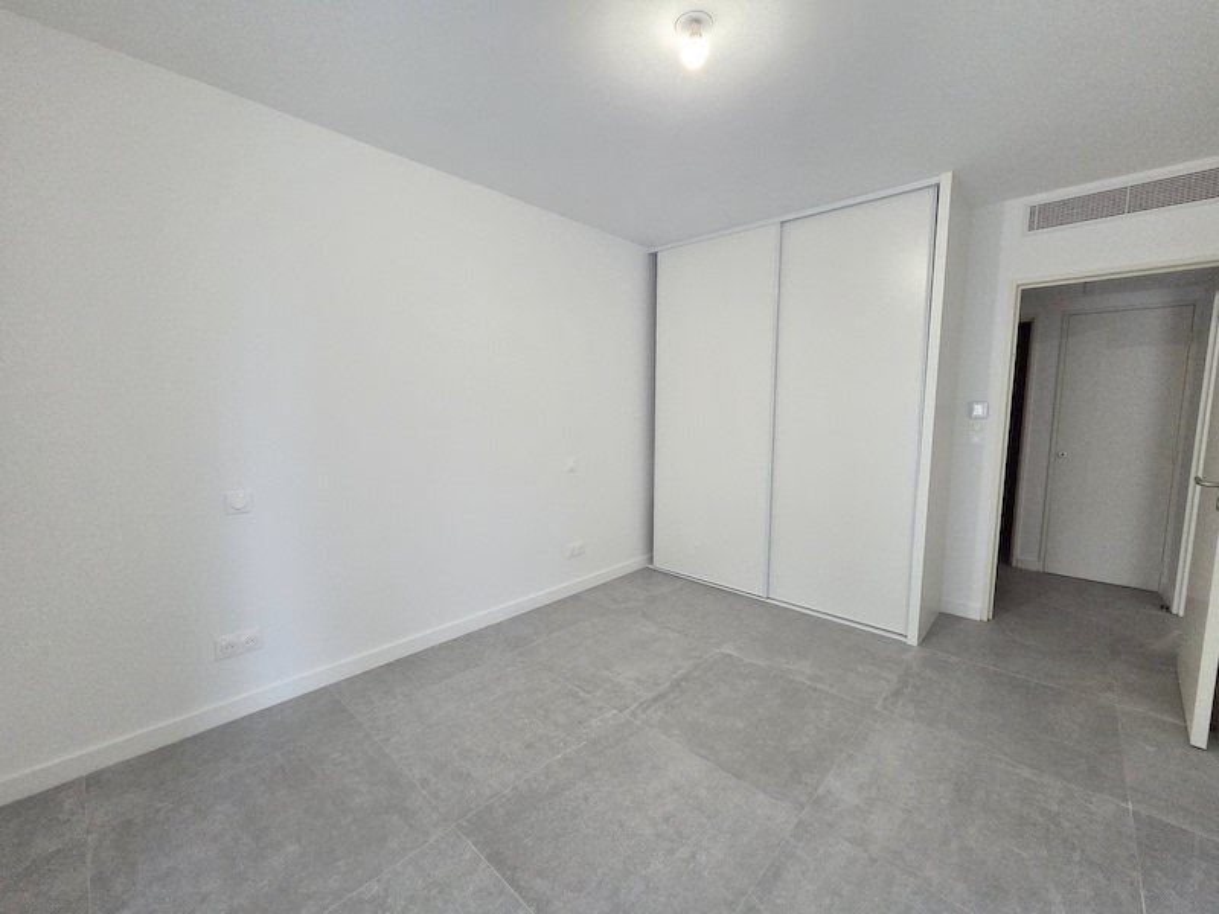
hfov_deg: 106.2
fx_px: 458
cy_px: 457
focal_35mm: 13
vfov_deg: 89.9
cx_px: 610
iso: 640
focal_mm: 2.2
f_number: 2.2
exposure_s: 1/100
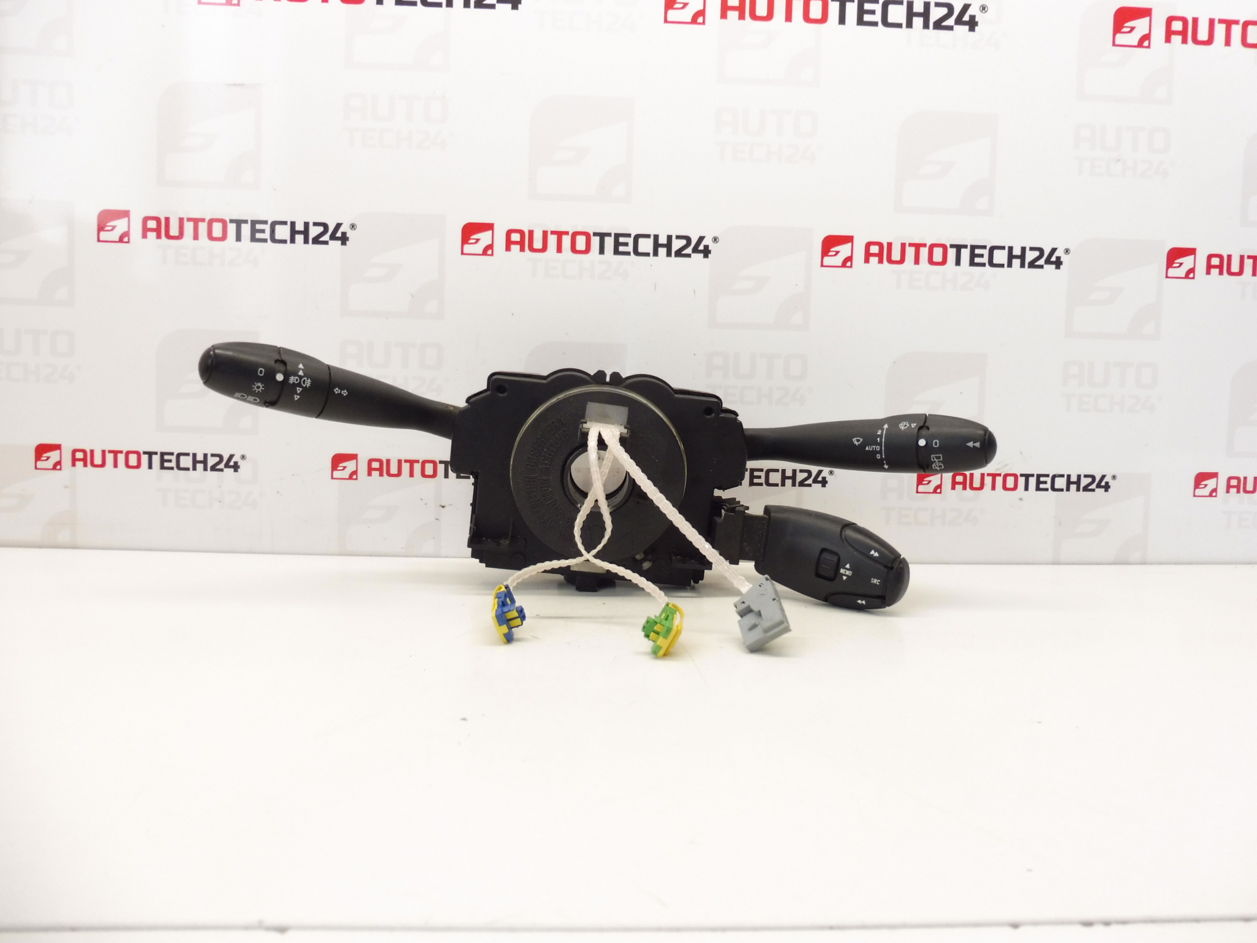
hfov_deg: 71.6
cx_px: 628
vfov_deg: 56.8
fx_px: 872
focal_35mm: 24
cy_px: 472
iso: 200
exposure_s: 1/80
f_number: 3.5
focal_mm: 4.3
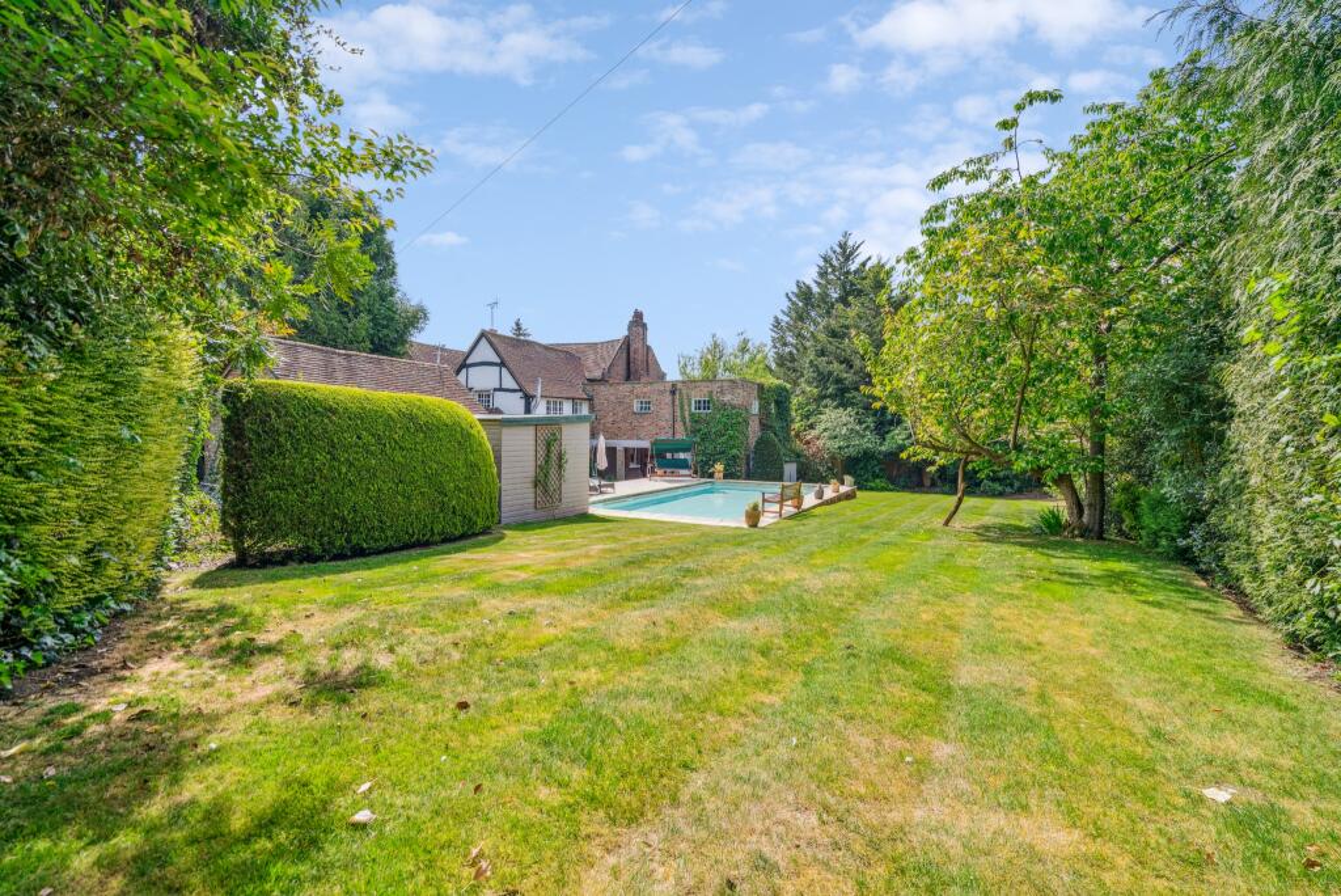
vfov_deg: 73.8
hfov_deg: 96.7
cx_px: 670
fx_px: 596
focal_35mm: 16
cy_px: 448
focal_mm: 16
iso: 640
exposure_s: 1/1000
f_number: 5
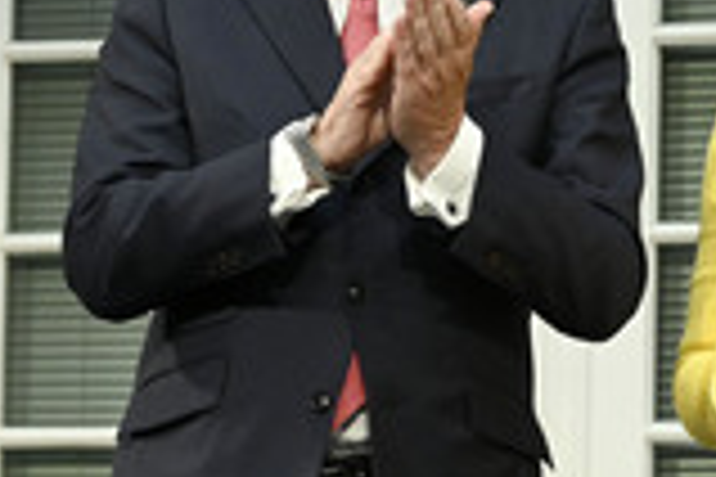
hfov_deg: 8.5
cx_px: 948
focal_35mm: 238
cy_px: 279
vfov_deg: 5.8
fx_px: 4733
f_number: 5.6
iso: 4000
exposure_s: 1/1000
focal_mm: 84
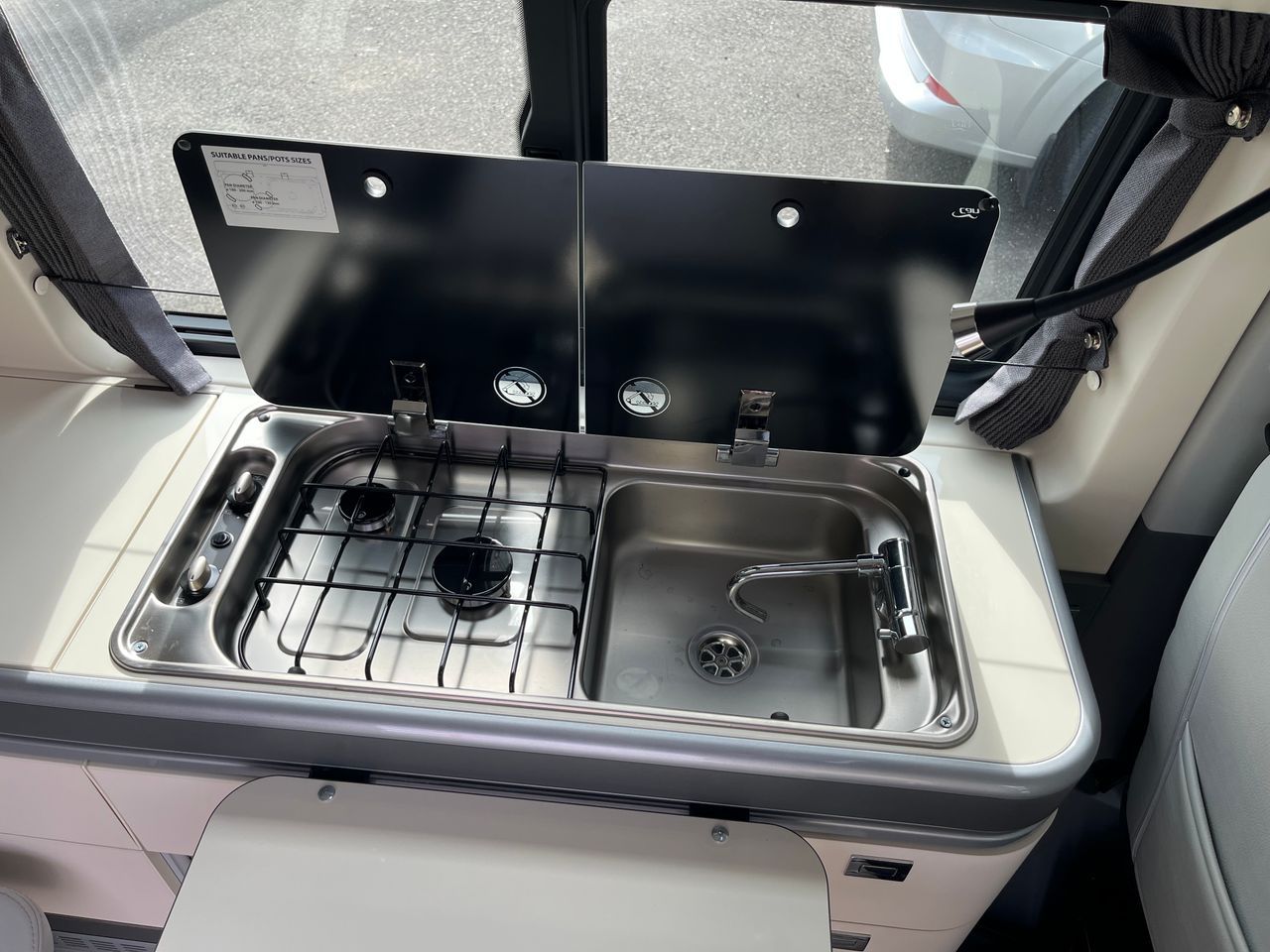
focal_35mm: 26
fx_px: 954
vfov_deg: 53.1
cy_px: 476
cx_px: 635
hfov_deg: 67.3
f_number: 1.6
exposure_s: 1/477
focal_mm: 5.1
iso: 50
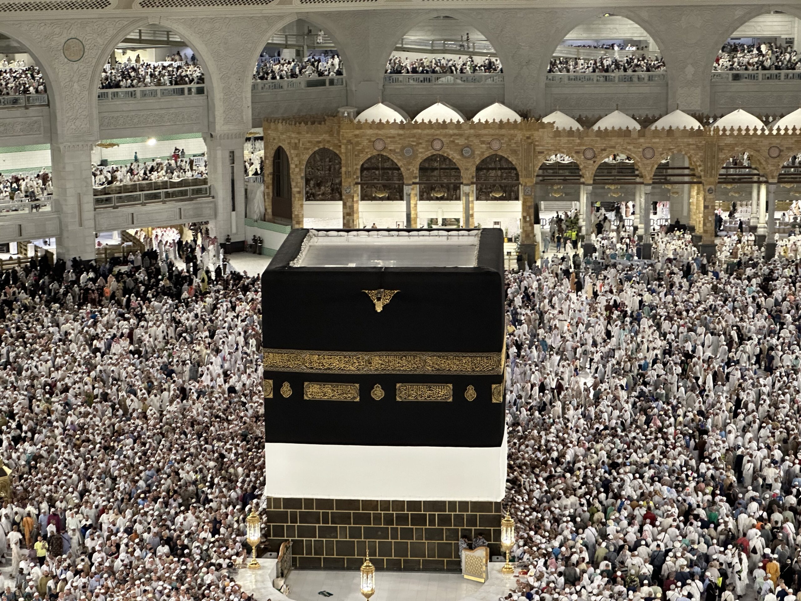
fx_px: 1782
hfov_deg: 25.3
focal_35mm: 77
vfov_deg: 19.1
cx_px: 400
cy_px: 300
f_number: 2.8
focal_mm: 9
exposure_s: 1/60
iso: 250
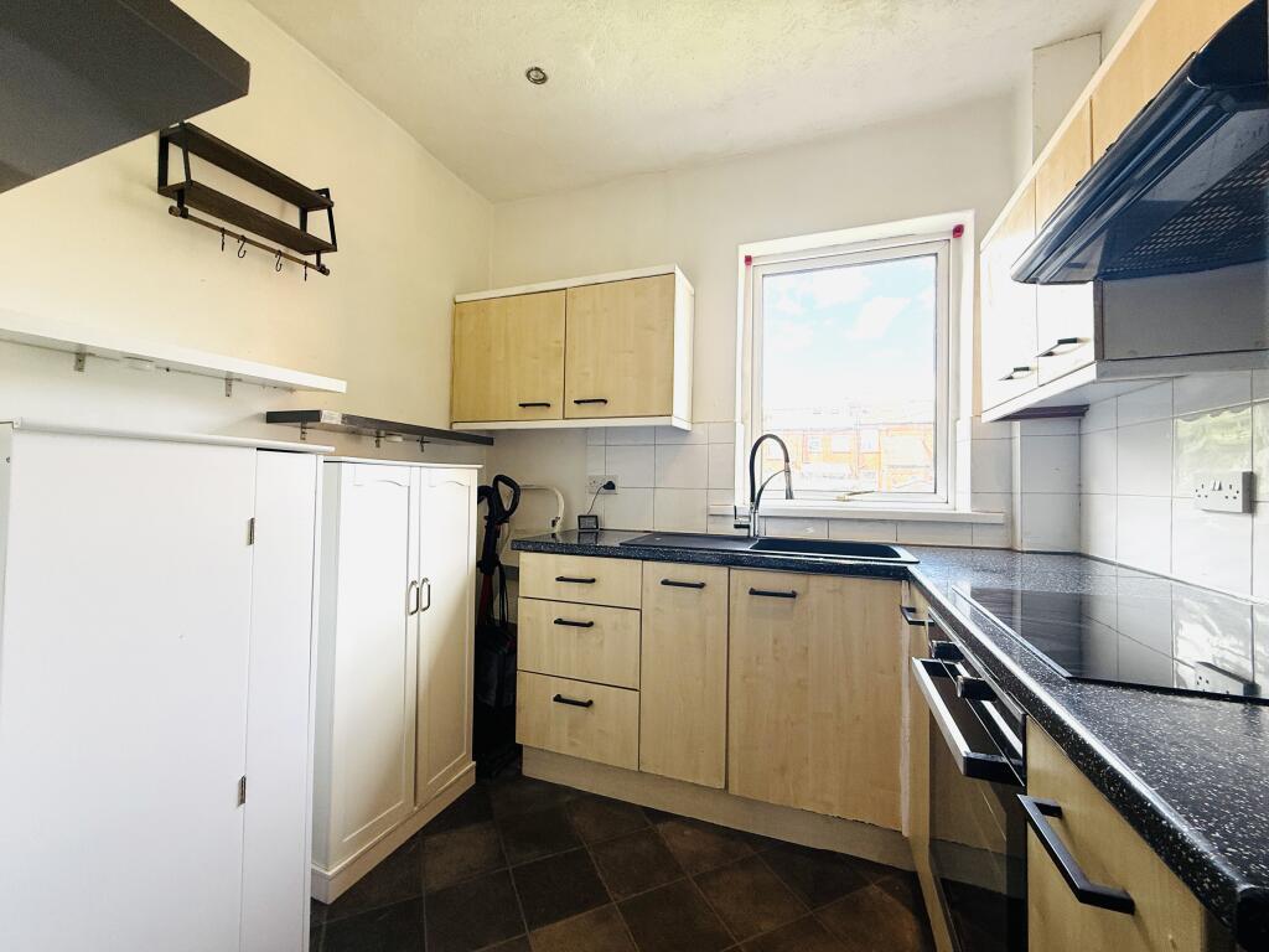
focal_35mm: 14
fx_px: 513
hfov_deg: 102.1
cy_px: 476
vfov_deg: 85.7
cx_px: 634
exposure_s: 1/111
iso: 64
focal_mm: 2.22
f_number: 2.2
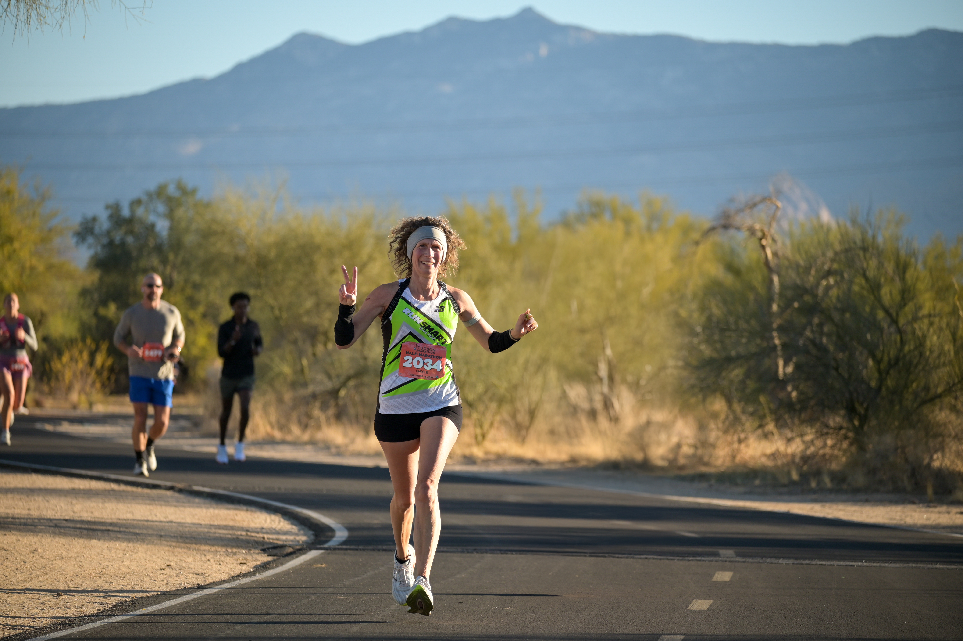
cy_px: 320
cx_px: 482
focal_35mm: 200
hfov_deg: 10.3
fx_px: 5346
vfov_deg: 6.9
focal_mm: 200
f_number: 5.3
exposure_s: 1/640
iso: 250
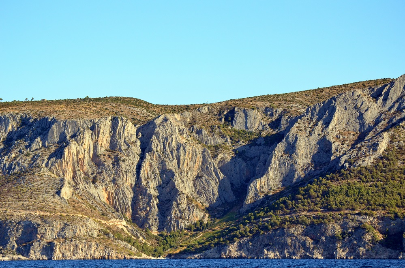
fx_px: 2104
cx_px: 202
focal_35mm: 188
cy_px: 134
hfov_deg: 11.0
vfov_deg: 7.3
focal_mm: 125
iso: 640
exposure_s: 1/3200
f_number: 4.8
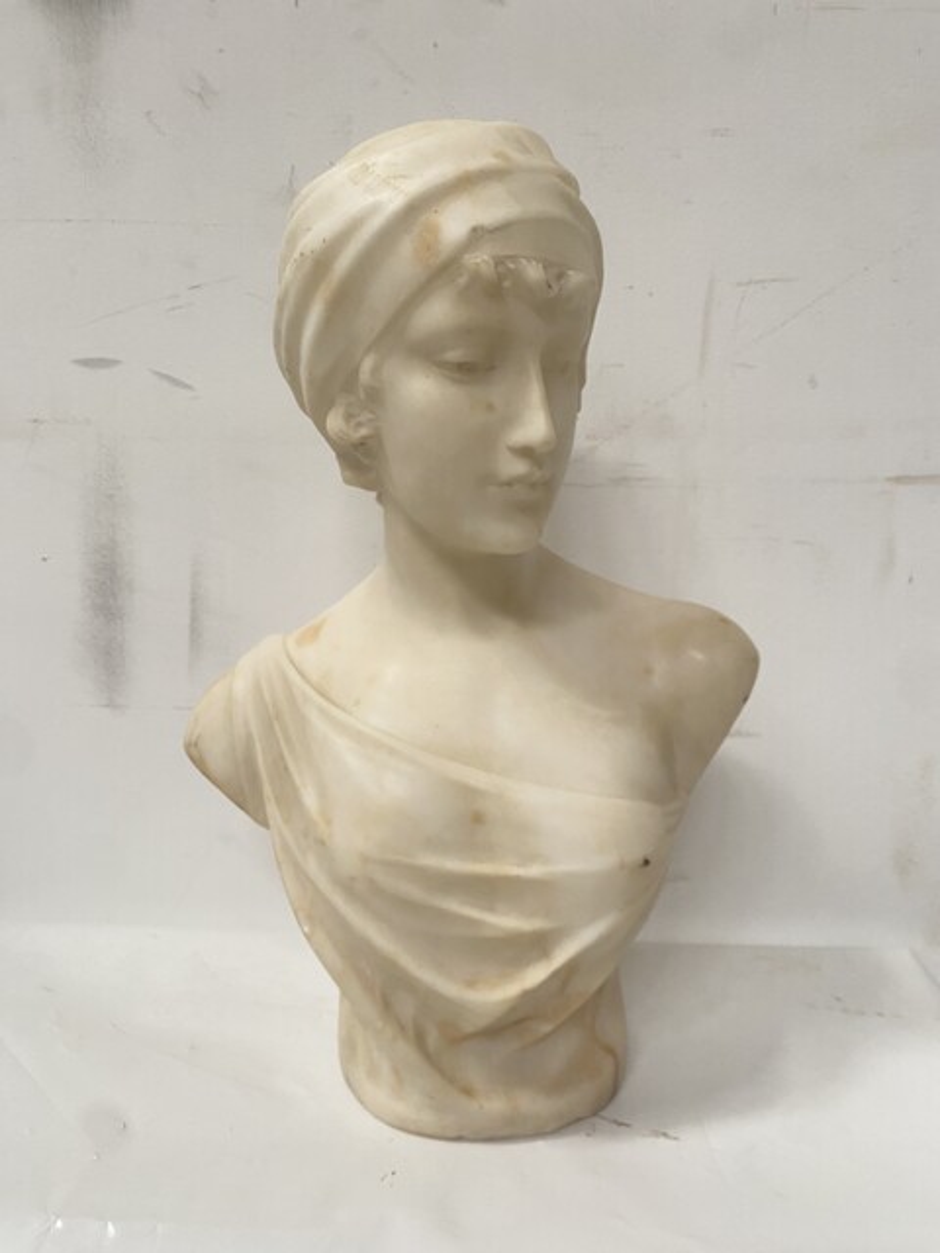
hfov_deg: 53.1
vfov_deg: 67.3
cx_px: 470
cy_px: 626
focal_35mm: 26
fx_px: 941
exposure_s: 1/60
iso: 160
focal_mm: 4.25
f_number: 1.8
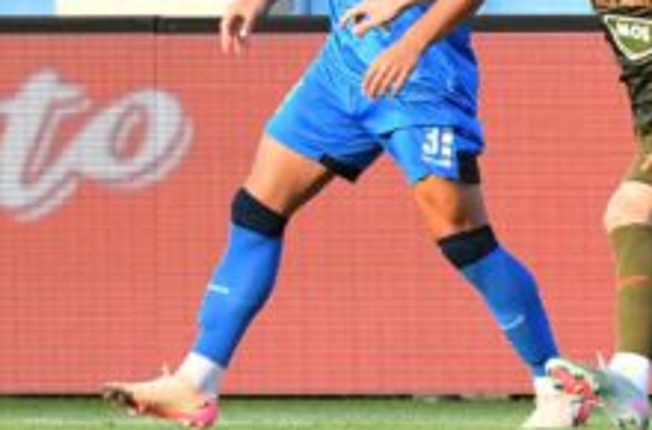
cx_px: 465
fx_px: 13806
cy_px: 12
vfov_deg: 1.8
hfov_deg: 2.7
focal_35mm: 765
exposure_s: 1/1600
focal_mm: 350
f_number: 5
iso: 1600
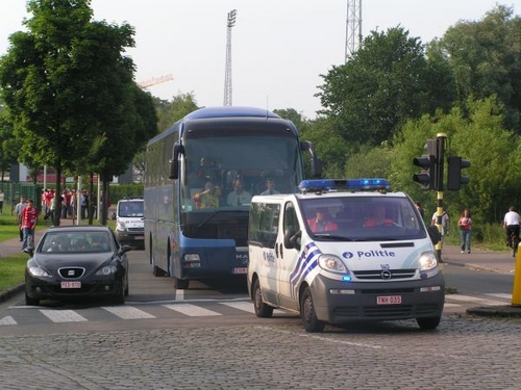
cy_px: 195
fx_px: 1580
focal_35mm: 105
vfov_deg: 14.1
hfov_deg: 18.7
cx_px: 260
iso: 50
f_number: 5
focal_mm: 17.5
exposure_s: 1/250
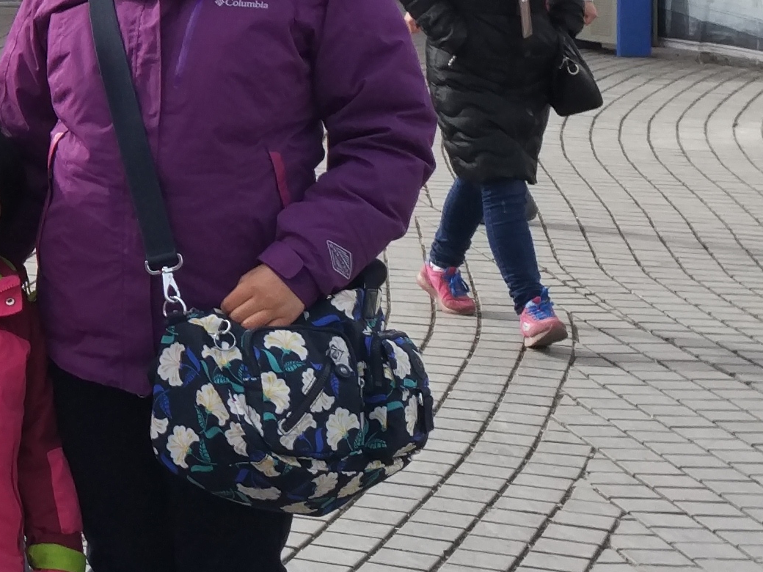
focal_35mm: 120
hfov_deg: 14.9
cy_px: -100
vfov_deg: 12.1
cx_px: -475
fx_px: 2645
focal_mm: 4.12
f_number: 2
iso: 100
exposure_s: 1/651
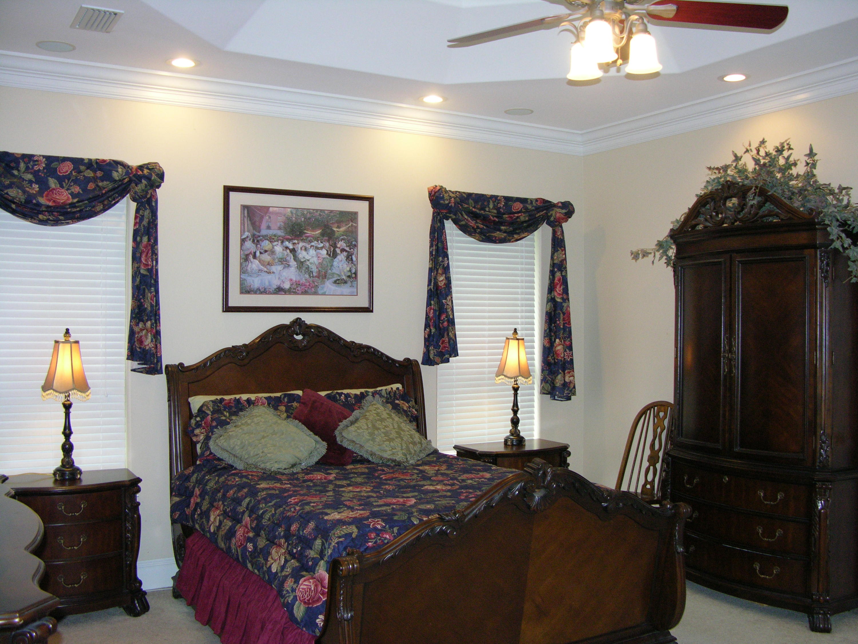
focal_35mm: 35
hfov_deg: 52.6
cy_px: 322
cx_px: 429
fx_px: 868
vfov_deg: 40.7
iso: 200
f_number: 2.8
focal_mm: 9
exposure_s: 1/60.1
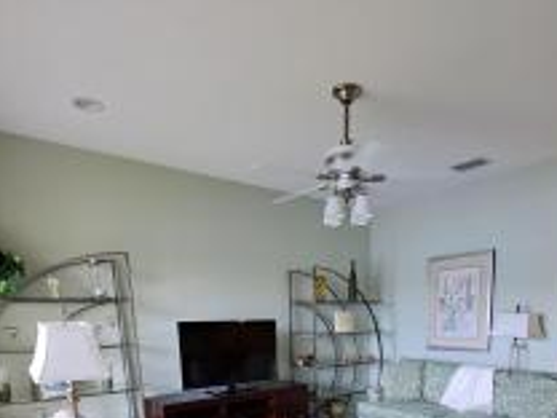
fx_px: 402
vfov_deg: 47.6
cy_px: 397
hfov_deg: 69.1
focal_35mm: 25
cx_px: 316
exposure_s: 1/40
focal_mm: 1.74
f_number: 2.2
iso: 100
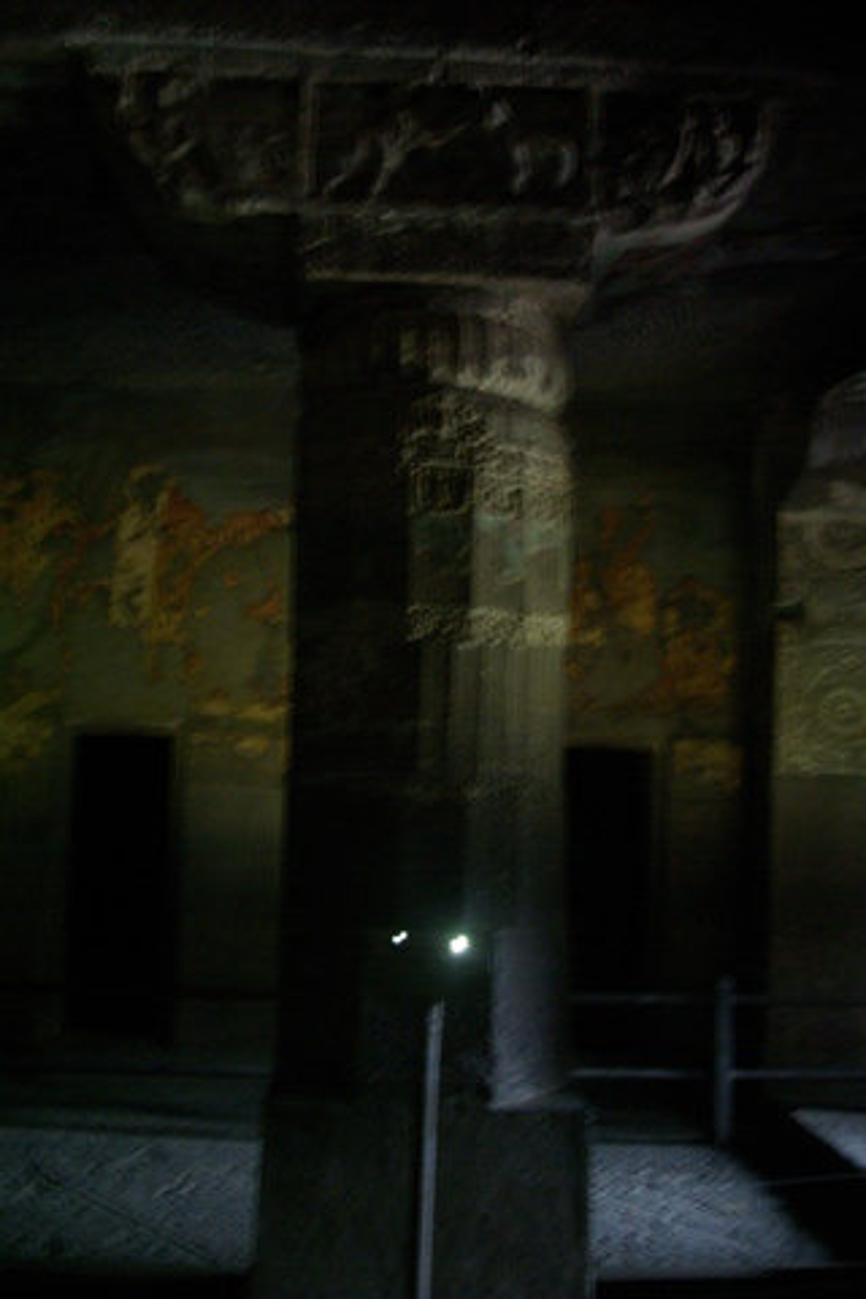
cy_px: 650
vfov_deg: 55.1
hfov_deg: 38.4
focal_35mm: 34
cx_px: 433
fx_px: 1245
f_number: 4
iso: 800
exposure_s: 1/3.33
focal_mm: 23
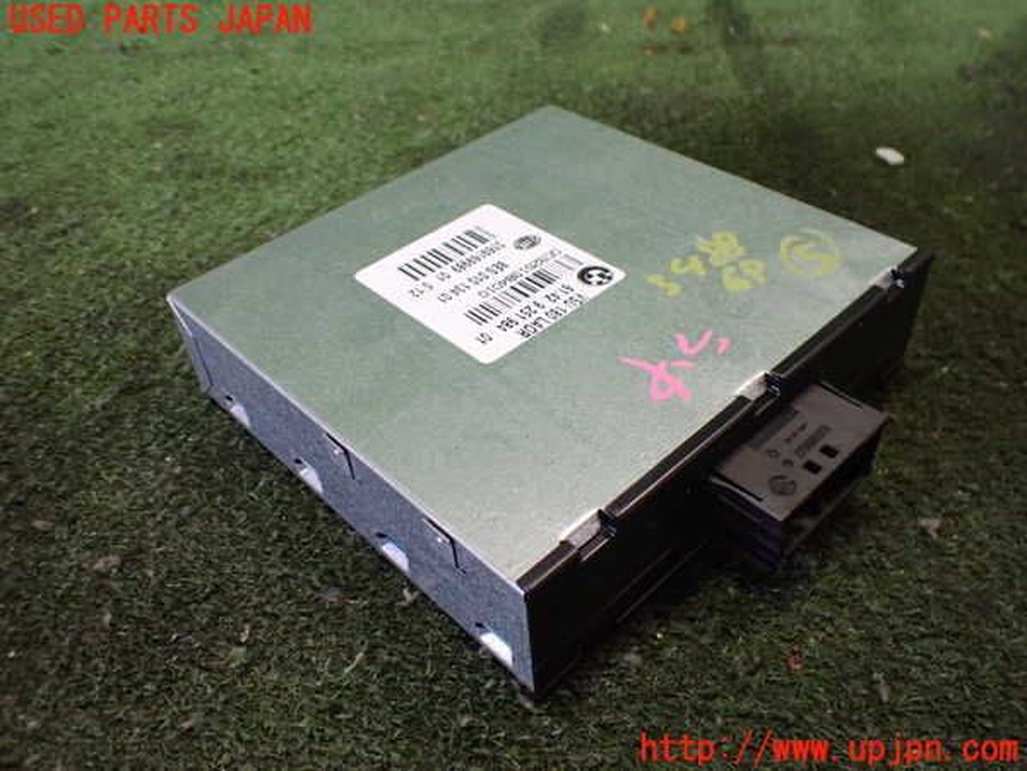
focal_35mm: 30
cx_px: 514
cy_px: 386
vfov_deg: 46.8
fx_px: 890
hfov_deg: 60.0
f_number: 2.3
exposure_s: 1/100
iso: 800
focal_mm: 5.4
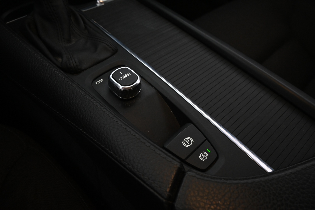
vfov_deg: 47.9
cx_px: 158
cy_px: 105
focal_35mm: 27
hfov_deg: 67.4
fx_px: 236
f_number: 5
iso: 2000
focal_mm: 18
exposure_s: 1/30
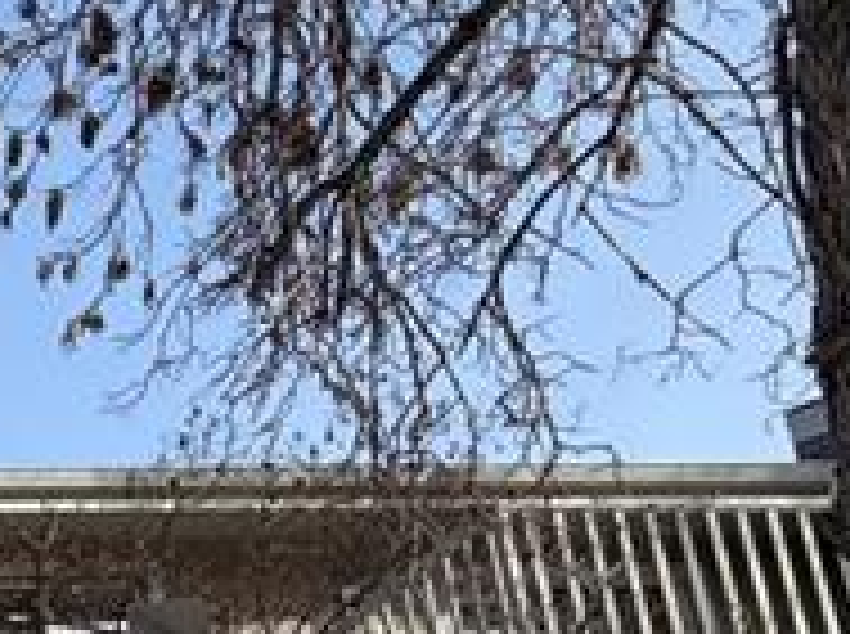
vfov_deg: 16.3
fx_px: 1863
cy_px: 1135
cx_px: -935
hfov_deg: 17.1
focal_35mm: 76
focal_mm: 2.22
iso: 25
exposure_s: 1/770
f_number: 2.2
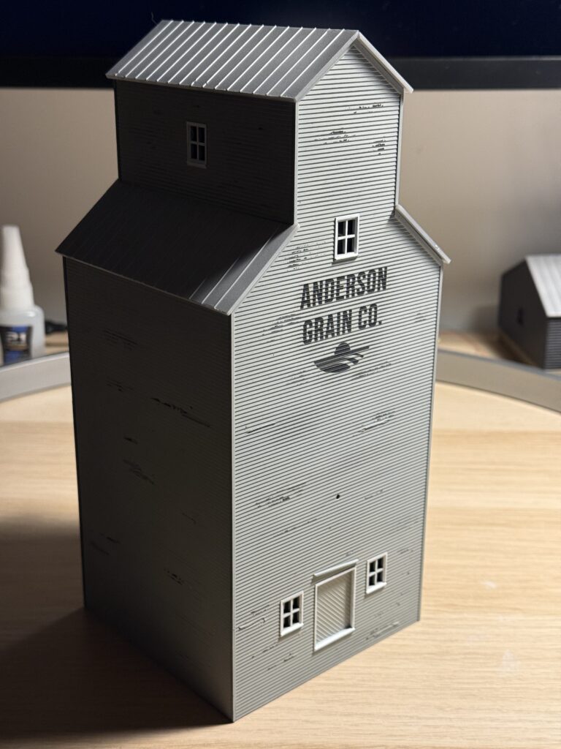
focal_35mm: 48
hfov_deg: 30.3
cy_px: 374
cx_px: 280
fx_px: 1037
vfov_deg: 39.7
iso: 160
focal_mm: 6.76
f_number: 1.78
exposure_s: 1/50
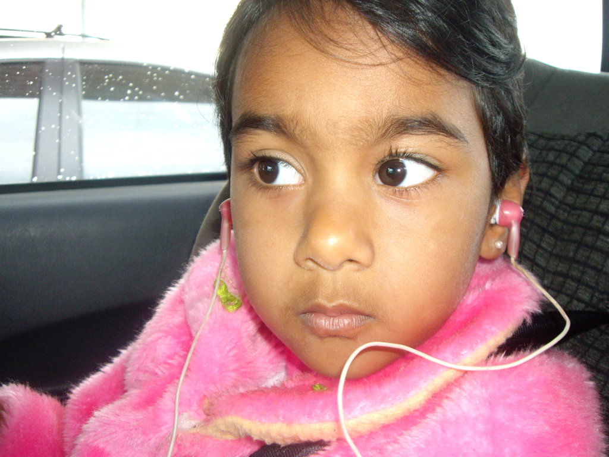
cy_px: 228
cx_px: 304
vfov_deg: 37.7
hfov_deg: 49.0
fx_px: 669
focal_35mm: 38
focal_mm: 6.2
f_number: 2.7
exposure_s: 1/40
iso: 200
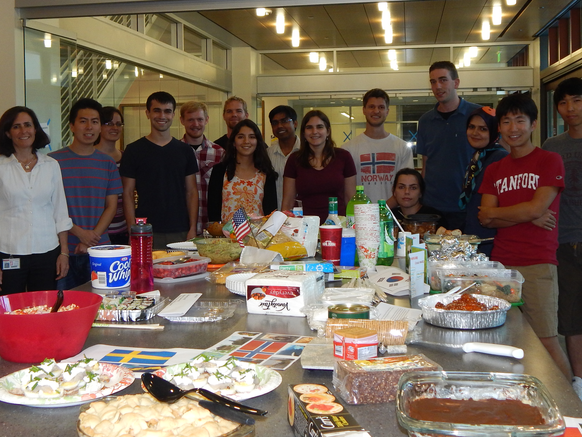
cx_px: 274
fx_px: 773
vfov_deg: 31.4
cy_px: 162
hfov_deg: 41.2
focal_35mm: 46
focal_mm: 5.6
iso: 200
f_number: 3.2
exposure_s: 1/30
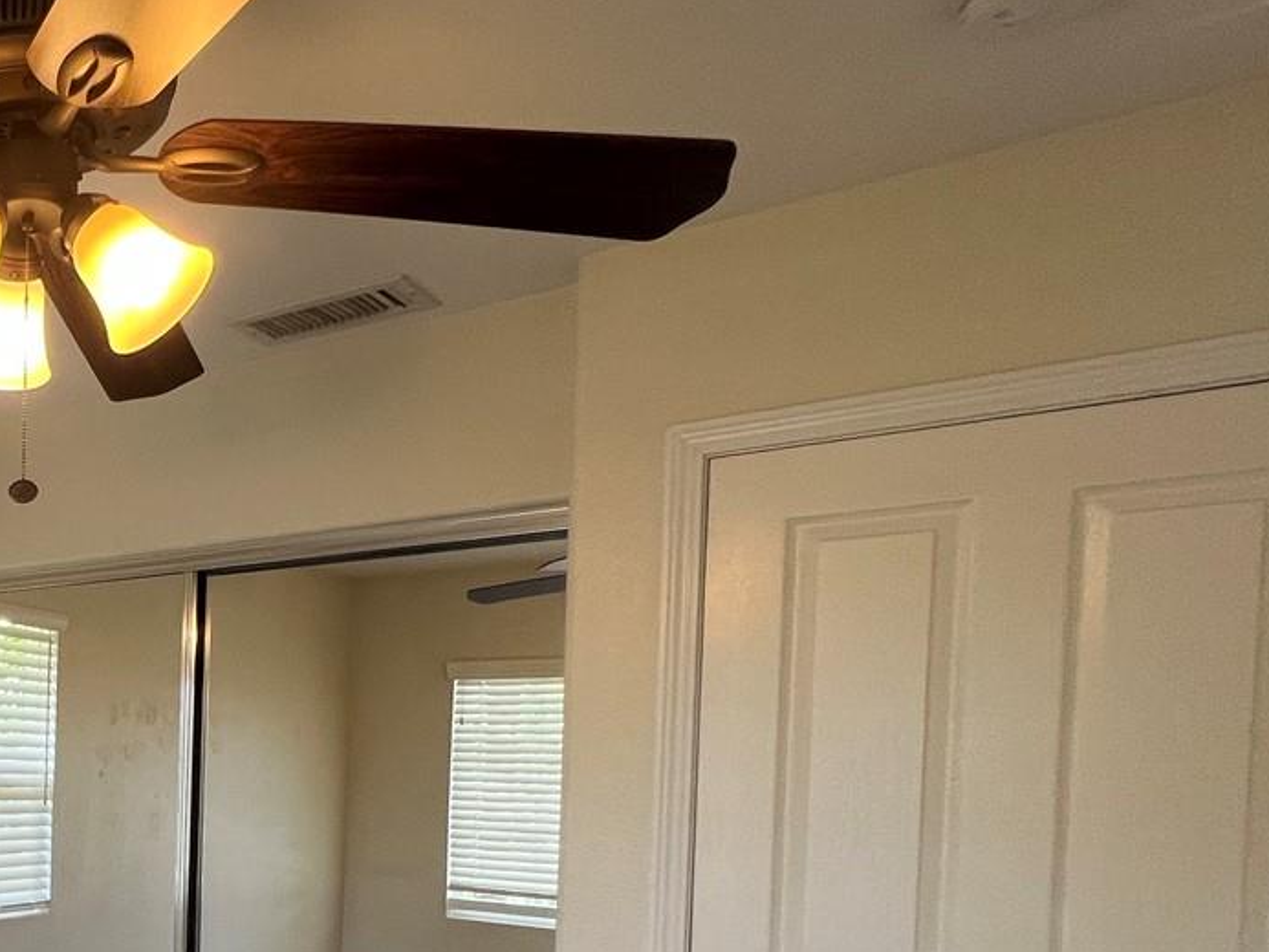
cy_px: 798
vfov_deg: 43.9
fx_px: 1100
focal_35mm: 30
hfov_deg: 46.2
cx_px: -95
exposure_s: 1/120
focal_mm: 1.57
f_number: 1.8
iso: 160
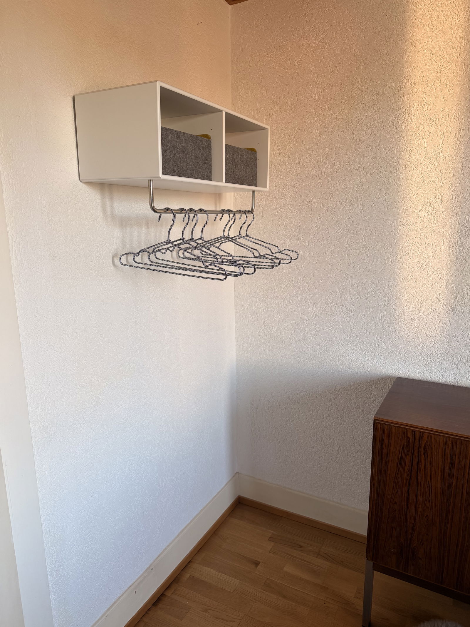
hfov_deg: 56.8
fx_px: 434
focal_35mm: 24
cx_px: 235
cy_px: 314
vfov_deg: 71.6
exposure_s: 1/121
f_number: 1.78
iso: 160
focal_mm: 6.76
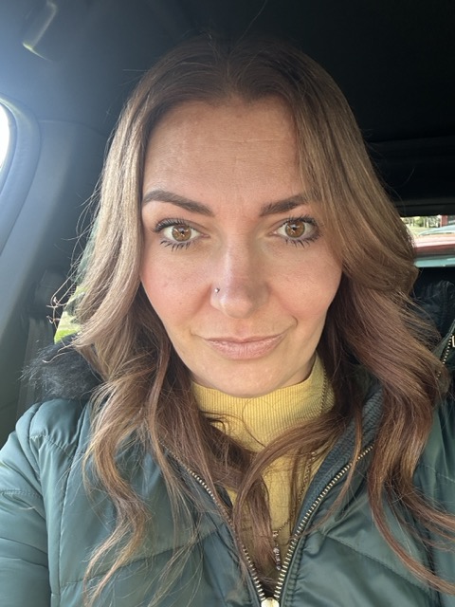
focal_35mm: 30
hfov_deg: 46.8
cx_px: 228
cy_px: 304
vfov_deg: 60.0
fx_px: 526
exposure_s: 1/121
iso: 40
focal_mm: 2.69
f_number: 1.9
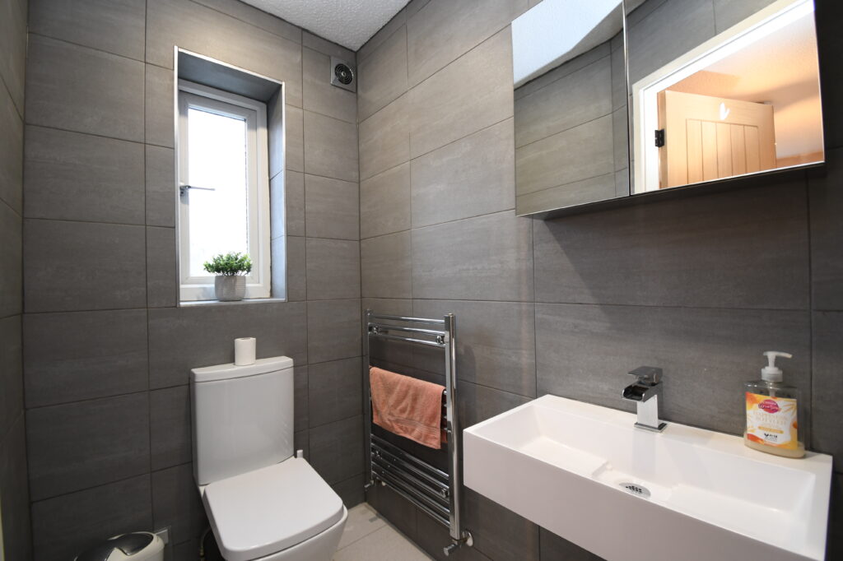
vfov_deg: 77.3
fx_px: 351
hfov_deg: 100.4
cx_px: 422
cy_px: 280
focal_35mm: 15
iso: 560
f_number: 4.5
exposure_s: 1/13
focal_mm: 10
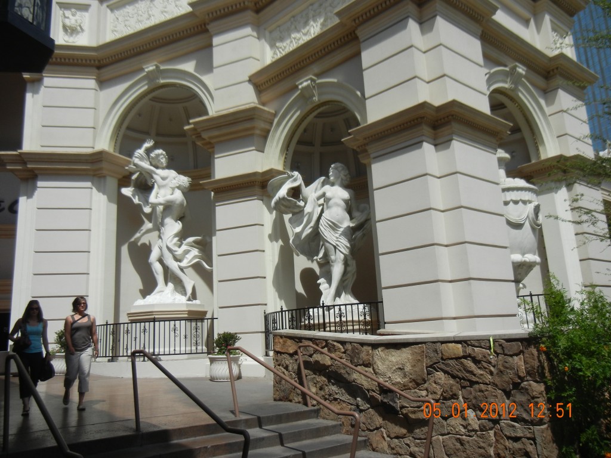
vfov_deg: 46.8
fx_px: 530
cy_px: 229
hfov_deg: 60.0
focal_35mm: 30
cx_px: 306
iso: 160
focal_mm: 5.4
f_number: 7
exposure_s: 1/631
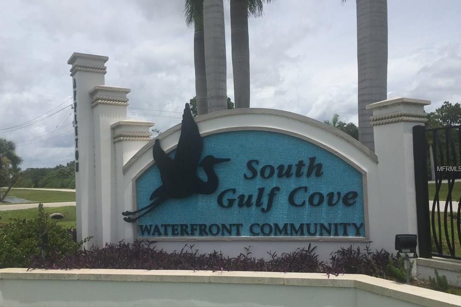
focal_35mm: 31
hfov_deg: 60.3
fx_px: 397
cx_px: 228
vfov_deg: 42.3
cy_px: 169
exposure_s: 1/3968
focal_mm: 4.15
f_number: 2.2
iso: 32
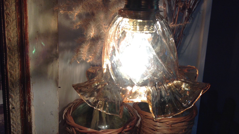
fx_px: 247
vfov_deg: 30.4
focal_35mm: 39
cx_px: 119
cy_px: 59
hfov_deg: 51.6
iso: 64
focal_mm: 4.28
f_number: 2.4
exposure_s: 1/120
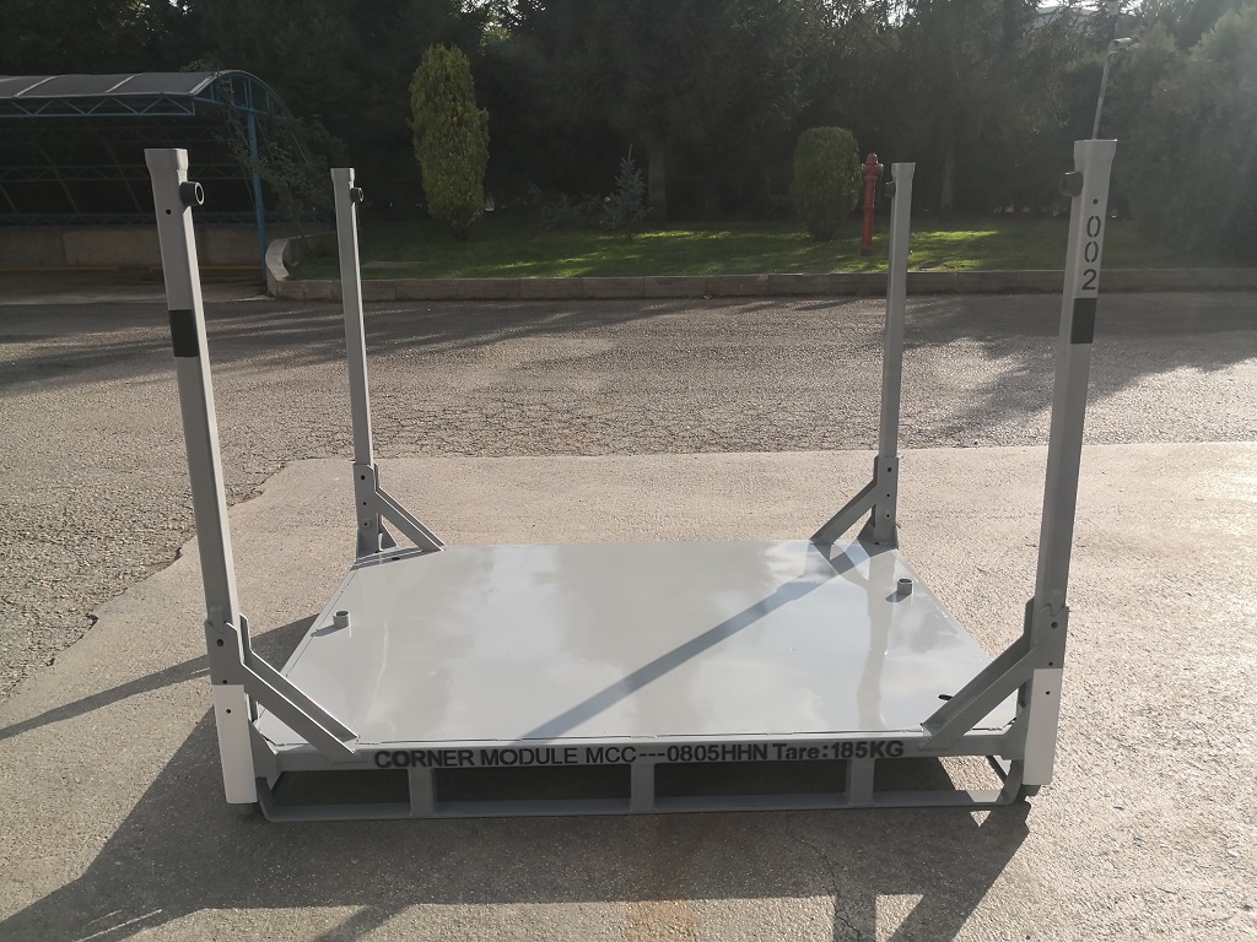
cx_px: 628
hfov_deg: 65.3
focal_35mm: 27
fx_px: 980
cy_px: 471
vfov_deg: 51.4
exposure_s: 1/2513
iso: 50
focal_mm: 3.95
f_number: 1.6
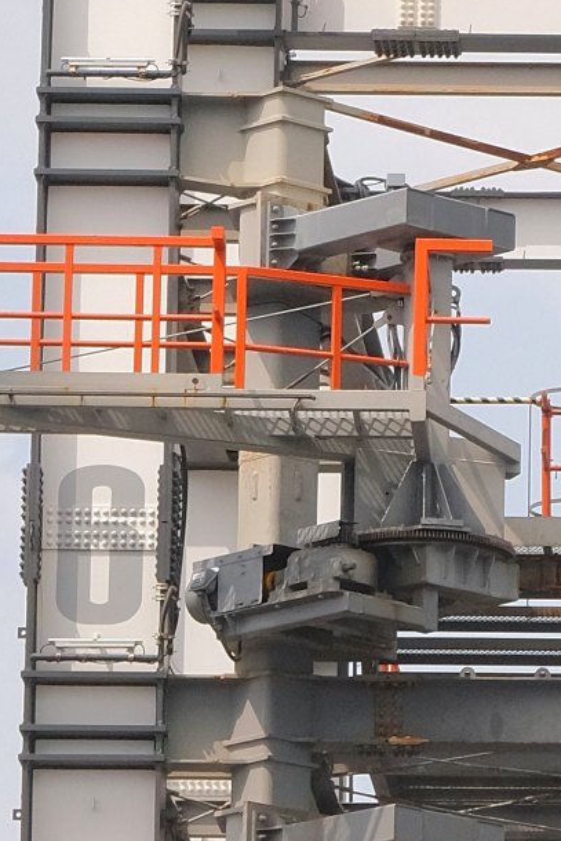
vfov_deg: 5.0
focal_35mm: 409
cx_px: 1360
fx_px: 9554
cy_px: 1084
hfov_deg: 3.3
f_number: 7.1
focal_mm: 53.2
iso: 800
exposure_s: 1/1500
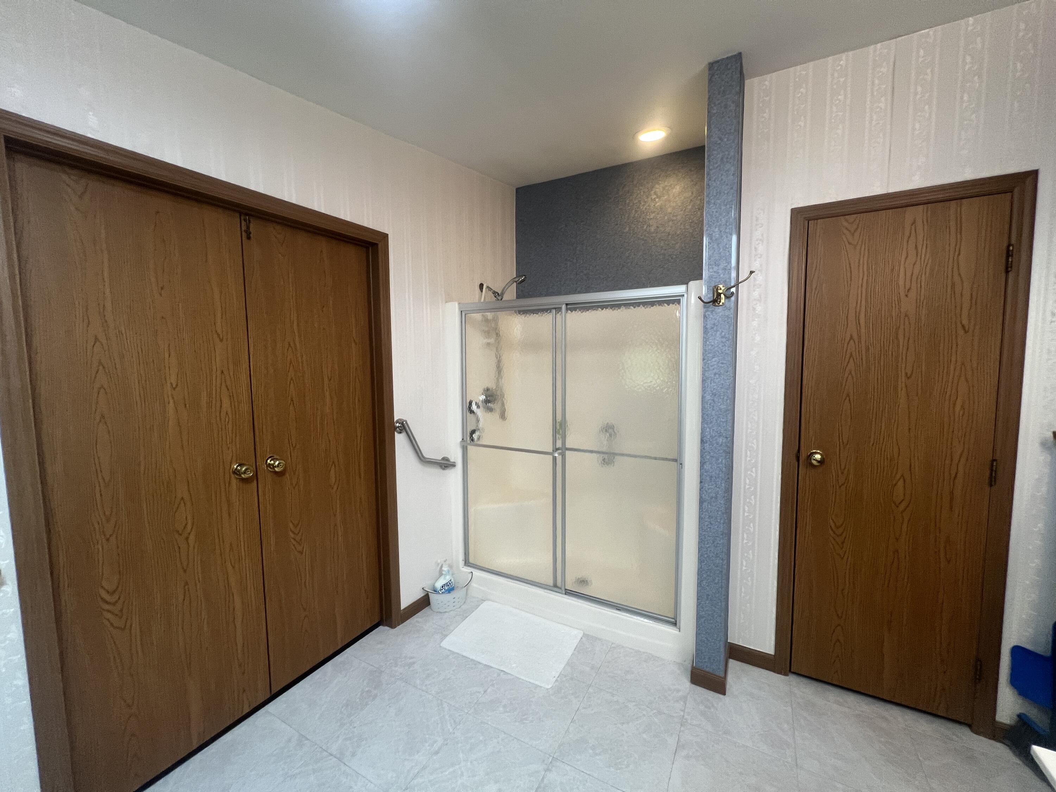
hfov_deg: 106.2
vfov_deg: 89.9
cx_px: 528
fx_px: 397
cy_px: 396
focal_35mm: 13
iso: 160
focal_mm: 1.57
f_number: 1.8
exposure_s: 1/120
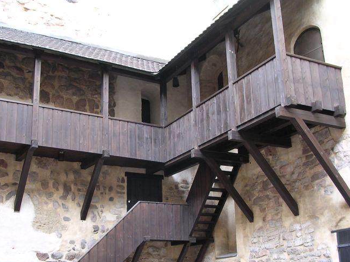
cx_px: 137
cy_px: 161
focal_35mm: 47
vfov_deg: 30.8
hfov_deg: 40.2
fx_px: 475
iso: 100
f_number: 2.8
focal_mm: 5.8
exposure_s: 1/18.1
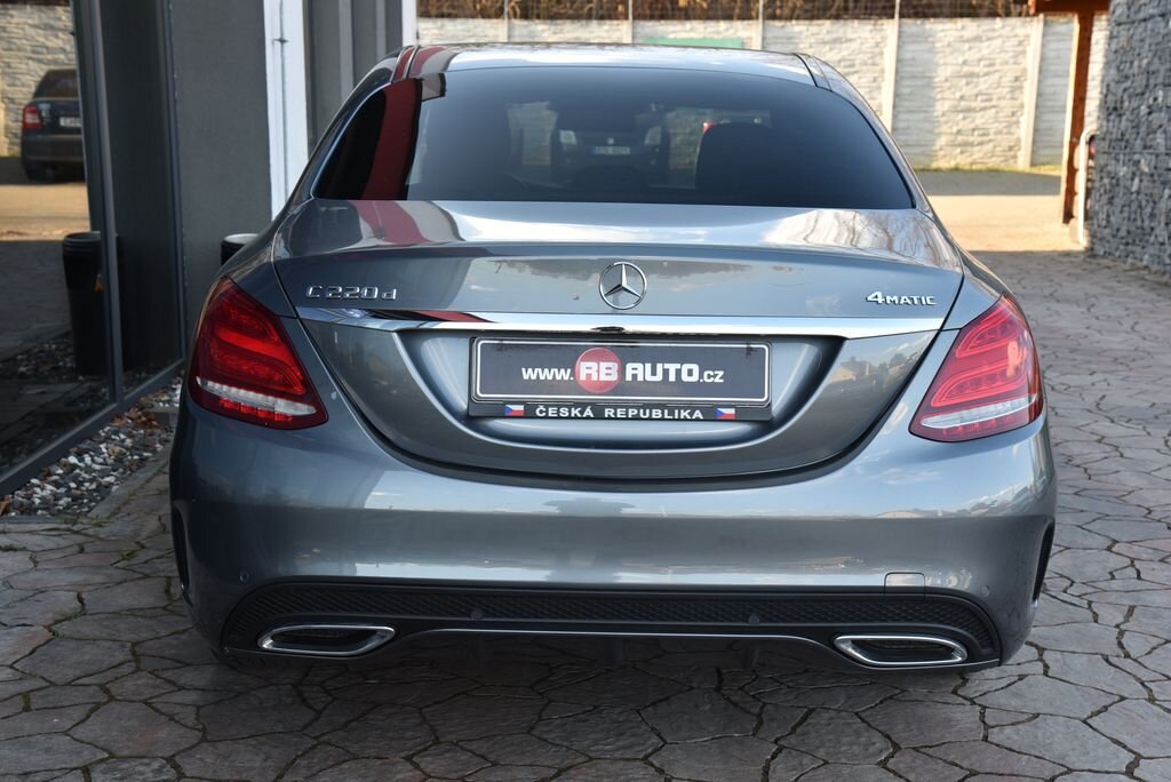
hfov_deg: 39.6
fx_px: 1627
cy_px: 391
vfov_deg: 27.0
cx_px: 586
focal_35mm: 50
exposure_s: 1/125
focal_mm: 50
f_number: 5.6
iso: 500
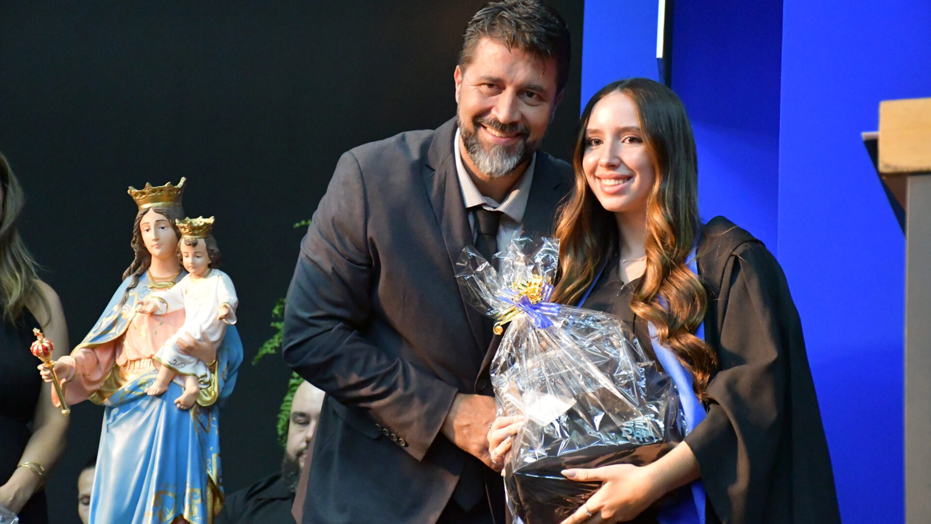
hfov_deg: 21.8
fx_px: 2419
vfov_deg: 12.4
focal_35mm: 98
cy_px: 249
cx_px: 463
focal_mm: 62
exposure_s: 1/125
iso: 11400
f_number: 5
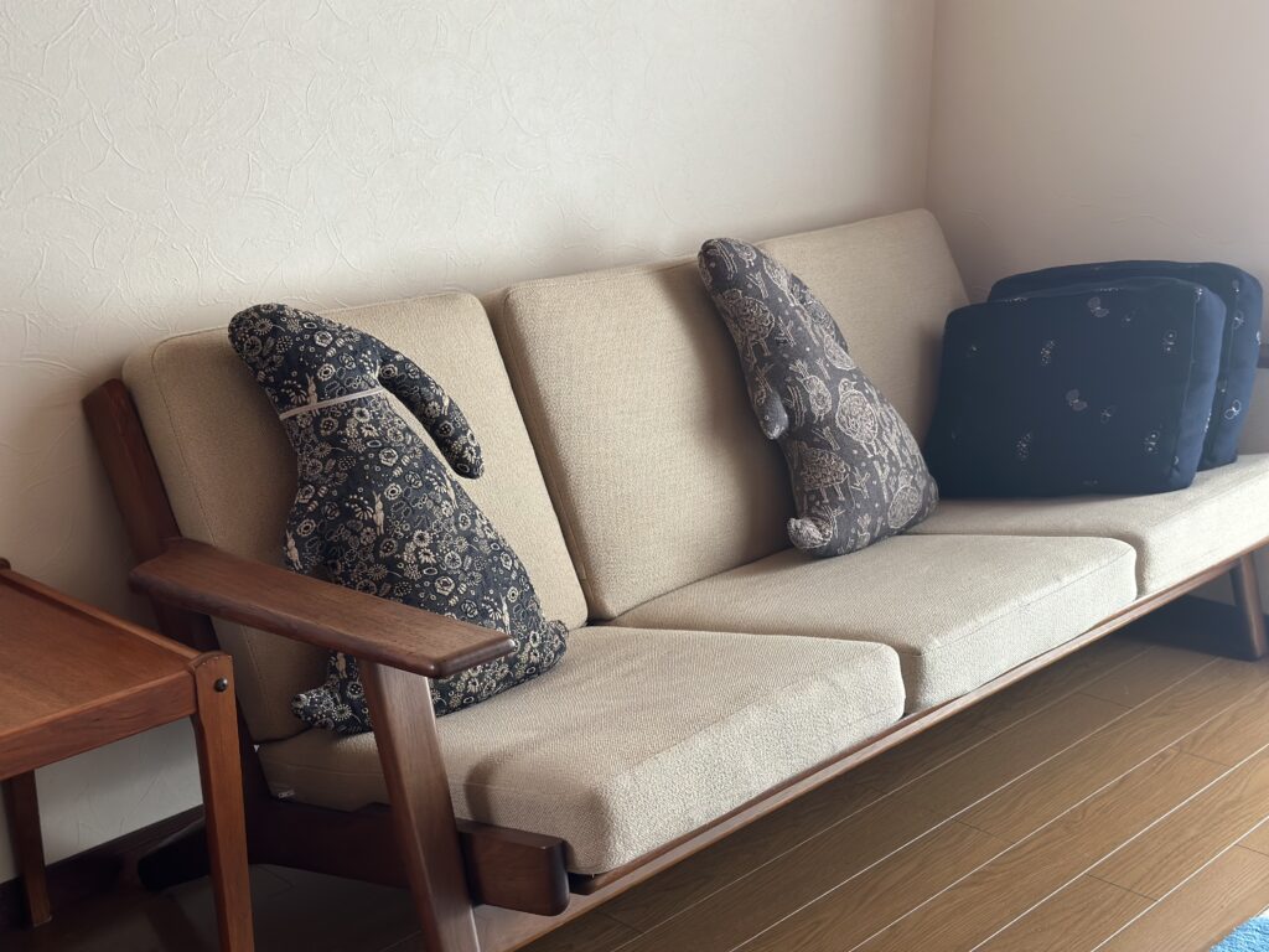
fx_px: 1760
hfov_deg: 39.7
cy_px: 476
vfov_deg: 30.3
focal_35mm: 48
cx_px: 634
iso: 125
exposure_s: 1/82
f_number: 1.78
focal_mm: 6.86
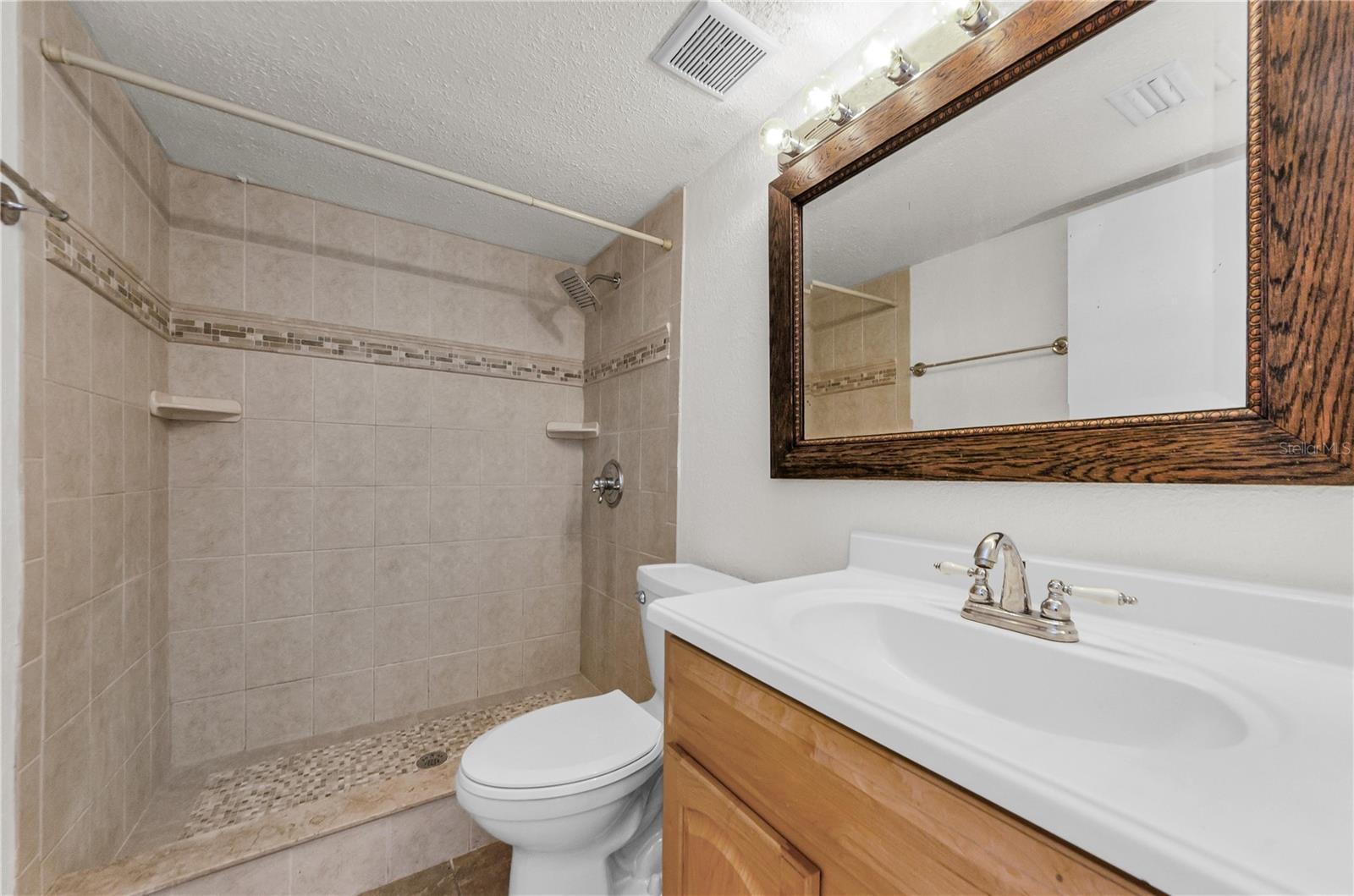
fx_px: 450
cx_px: 677
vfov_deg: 89.7
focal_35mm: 12
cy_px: 448
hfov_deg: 112.7
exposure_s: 1/40
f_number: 8
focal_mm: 8
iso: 320
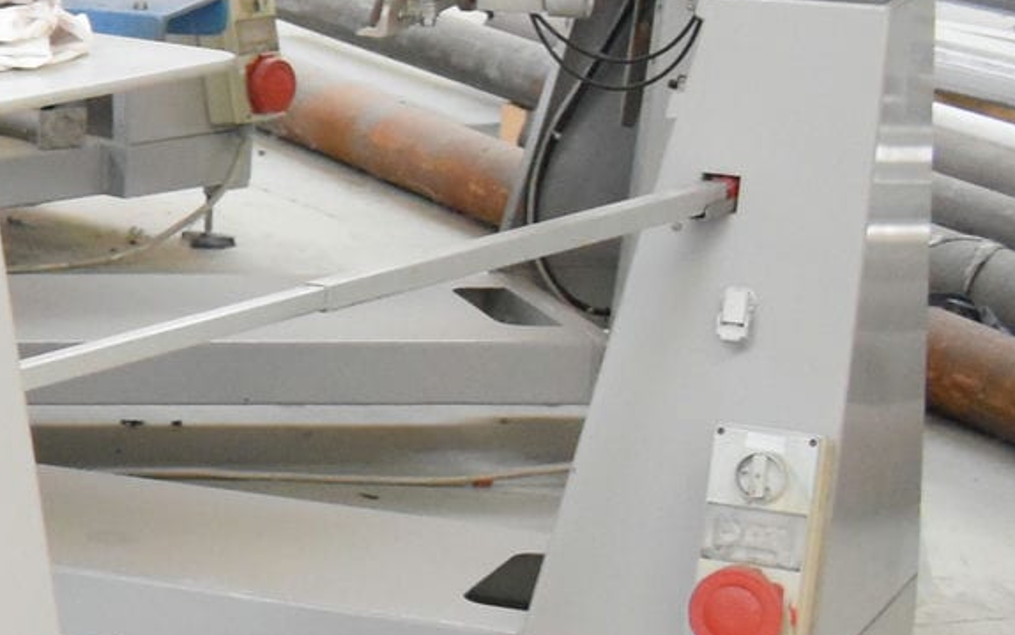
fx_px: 4639
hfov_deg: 10.5
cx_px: -1551
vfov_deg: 7.8
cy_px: 193
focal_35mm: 168
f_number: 3.8
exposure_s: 1/125
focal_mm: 21
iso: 1800
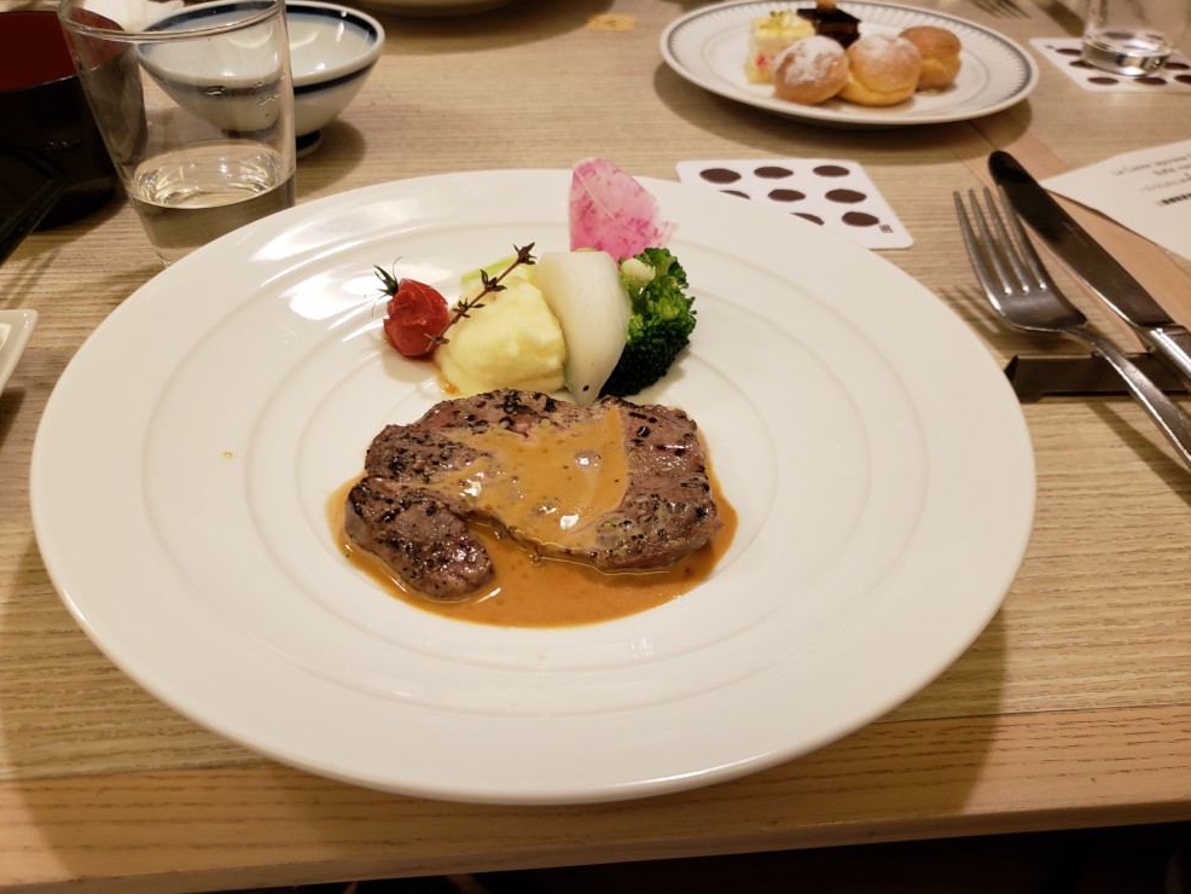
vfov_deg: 51.4
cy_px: 458
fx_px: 929
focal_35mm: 27
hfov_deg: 65.3
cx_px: 575
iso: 160
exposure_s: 1/60
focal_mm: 4.3
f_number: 1.5
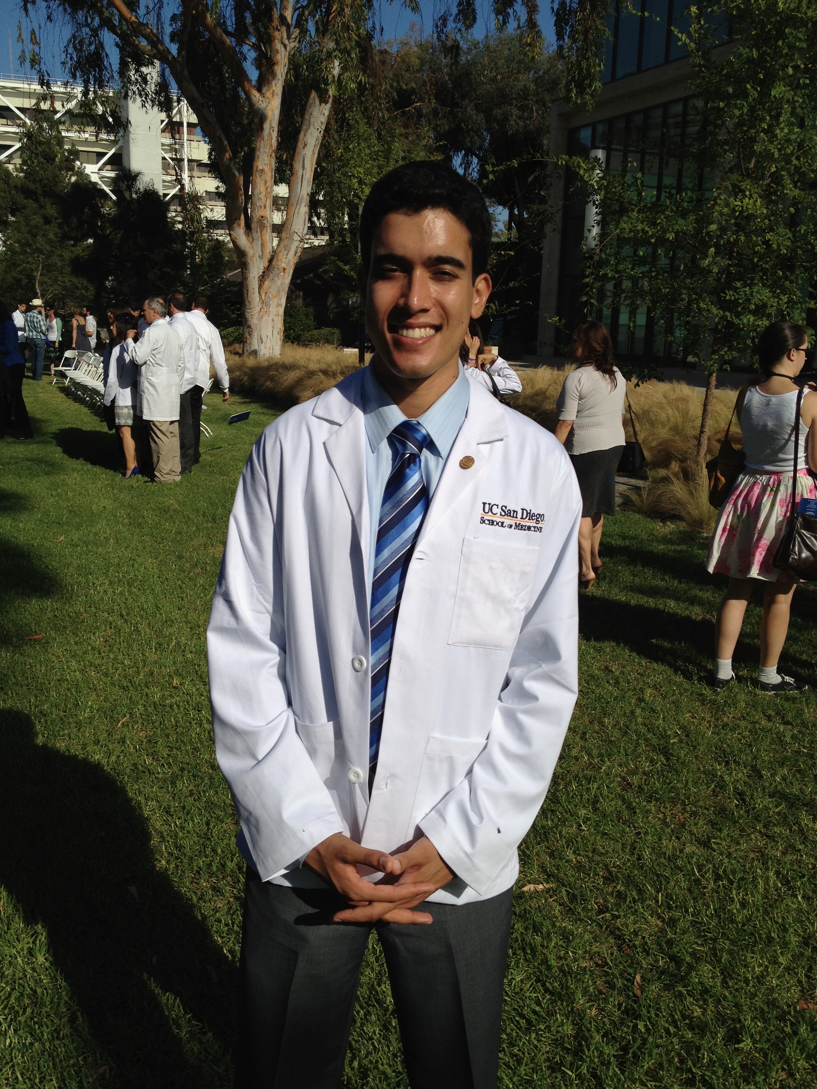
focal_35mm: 35
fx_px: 1101
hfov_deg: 40.7
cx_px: 408
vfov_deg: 52.6
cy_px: 544
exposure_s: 1/3953
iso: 64
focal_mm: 4.28
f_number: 2.4
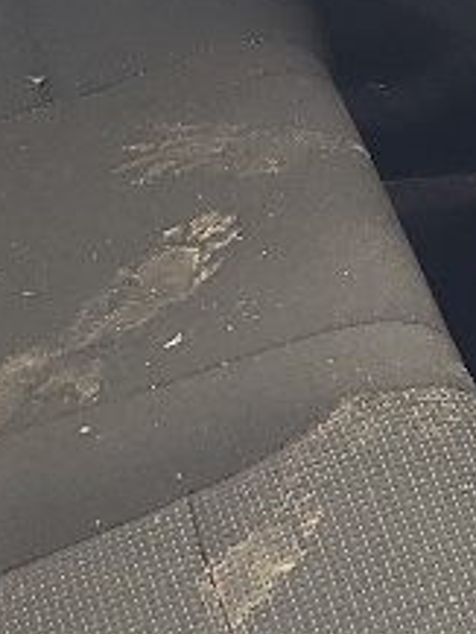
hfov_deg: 7.7
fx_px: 3517
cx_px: 380
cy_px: 6
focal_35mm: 192
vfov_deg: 10.2
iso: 50
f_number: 1.5
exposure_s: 1/196
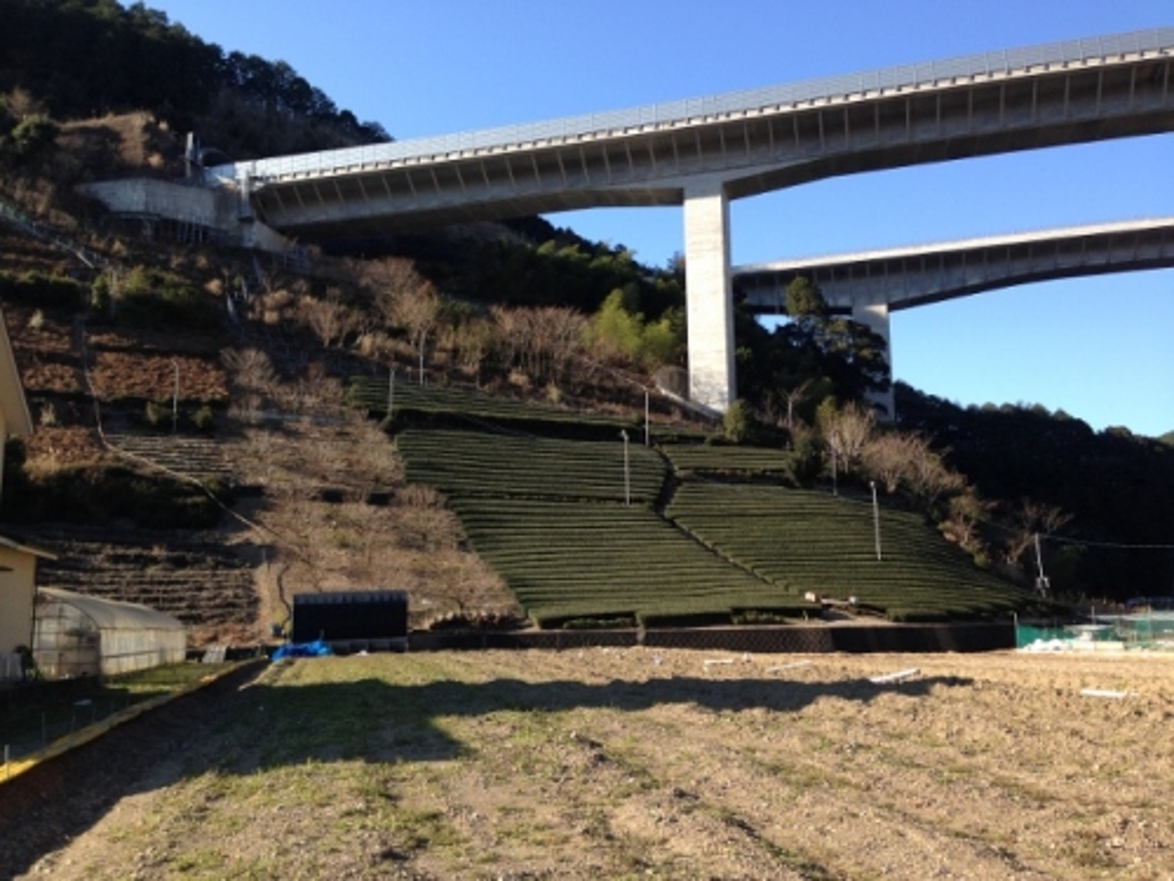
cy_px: 440
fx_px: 1119
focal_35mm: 33
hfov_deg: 55.4
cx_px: 587
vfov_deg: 42.9
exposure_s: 1/547
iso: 50
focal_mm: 4.12
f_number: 2.4
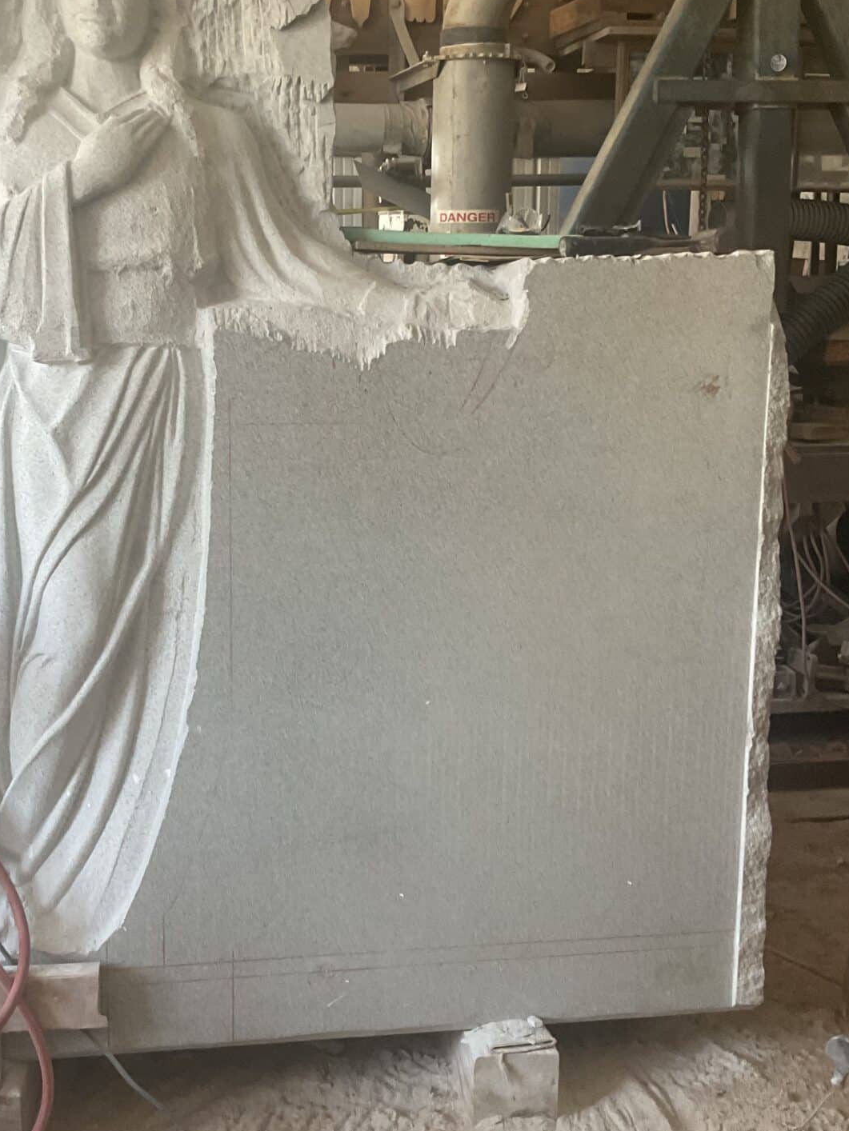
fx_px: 1373
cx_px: 285
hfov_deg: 34.1
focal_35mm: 42
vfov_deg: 44.7
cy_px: 503
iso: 100
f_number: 1.8
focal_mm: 3
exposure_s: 1/60
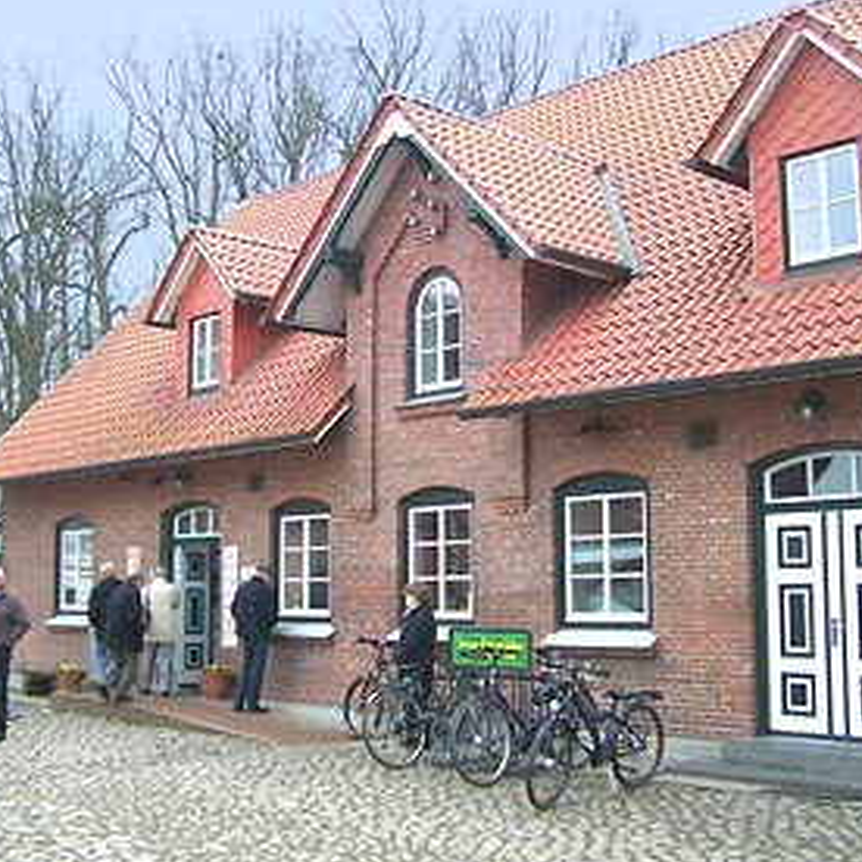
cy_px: 426
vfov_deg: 36.8
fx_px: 1296
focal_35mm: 46
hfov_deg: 36.8
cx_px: 397
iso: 64
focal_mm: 6.3
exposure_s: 1/250
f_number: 2.8
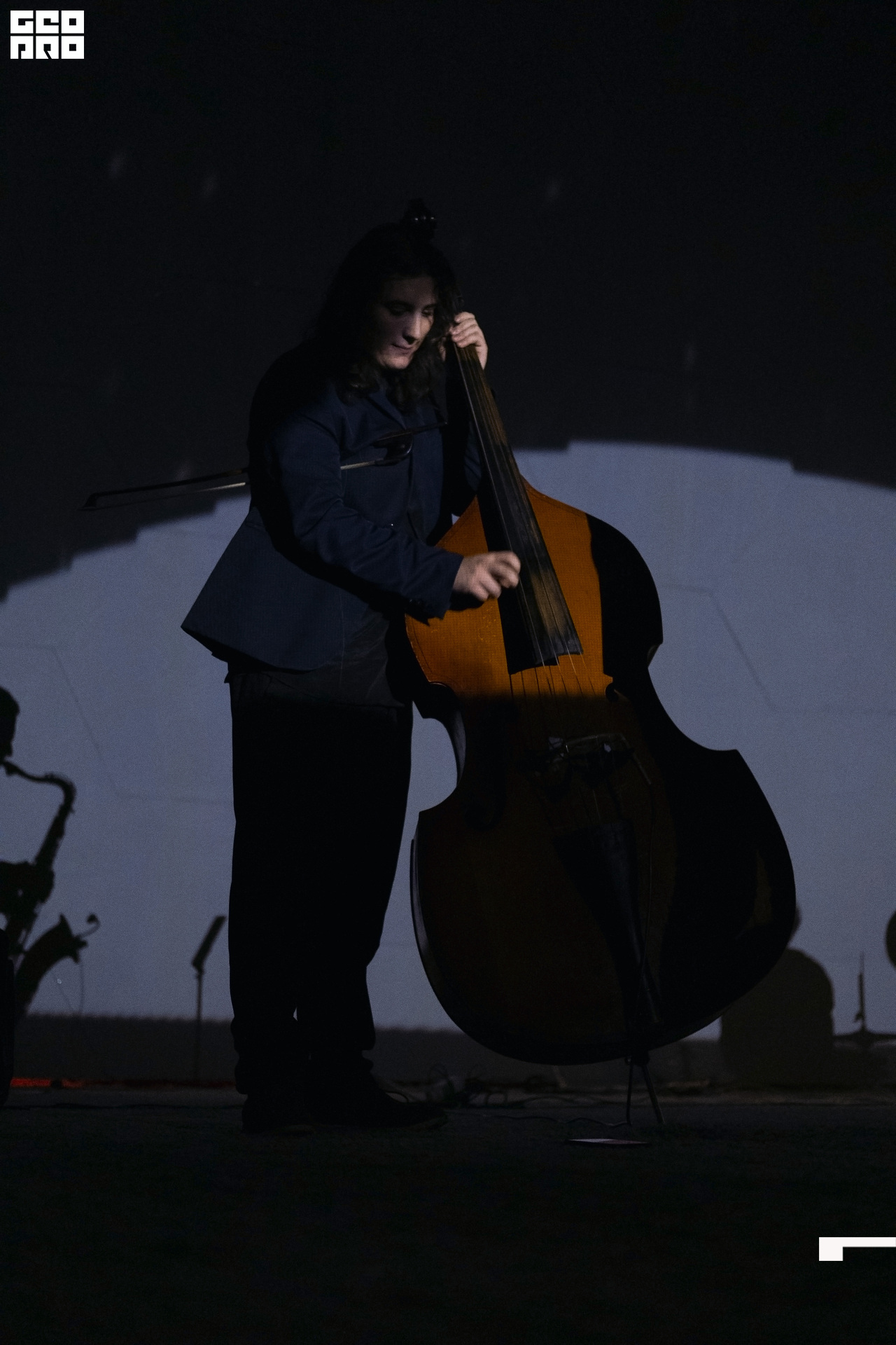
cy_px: 672
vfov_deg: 37.5
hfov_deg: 25.5
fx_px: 1979
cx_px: 448
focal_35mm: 53
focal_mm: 35
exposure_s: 1/50
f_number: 2
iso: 6400
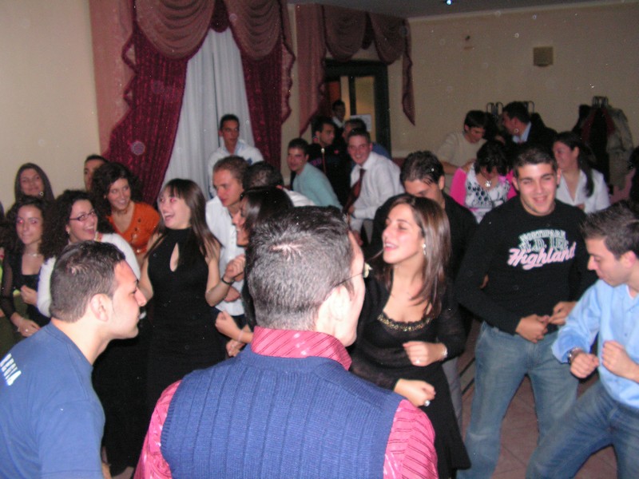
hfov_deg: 51.4
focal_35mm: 36
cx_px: 320
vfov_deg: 39.7
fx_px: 665
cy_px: 240
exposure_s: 1/40
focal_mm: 6
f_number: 3.2
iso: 200
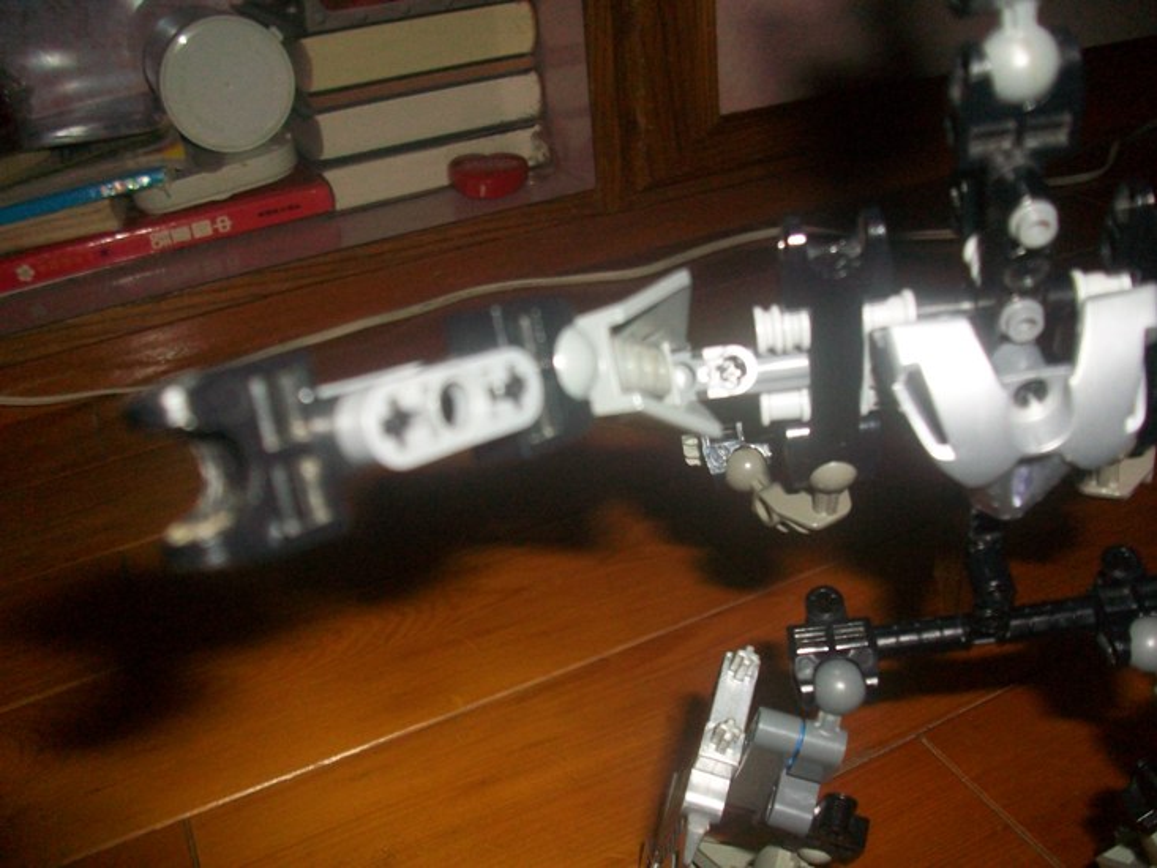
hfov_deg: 56.8
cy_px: 434
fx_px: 1070
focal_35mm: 32
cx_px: 578
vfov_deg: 44.2
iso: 160
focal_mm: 5.7
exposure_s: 1/60
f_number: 2.8
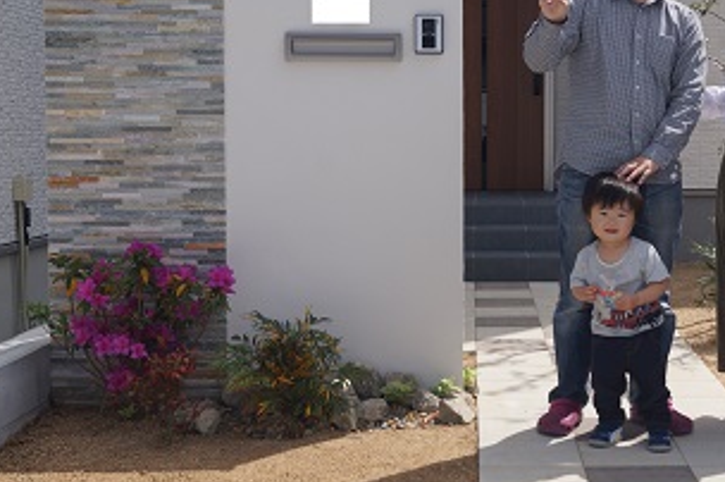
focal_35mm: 69
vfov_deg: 19.7
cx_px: 525
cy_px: 215
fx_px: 1388
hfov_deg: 28.9
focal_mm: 28
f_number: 8
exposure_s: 1/500
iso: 100
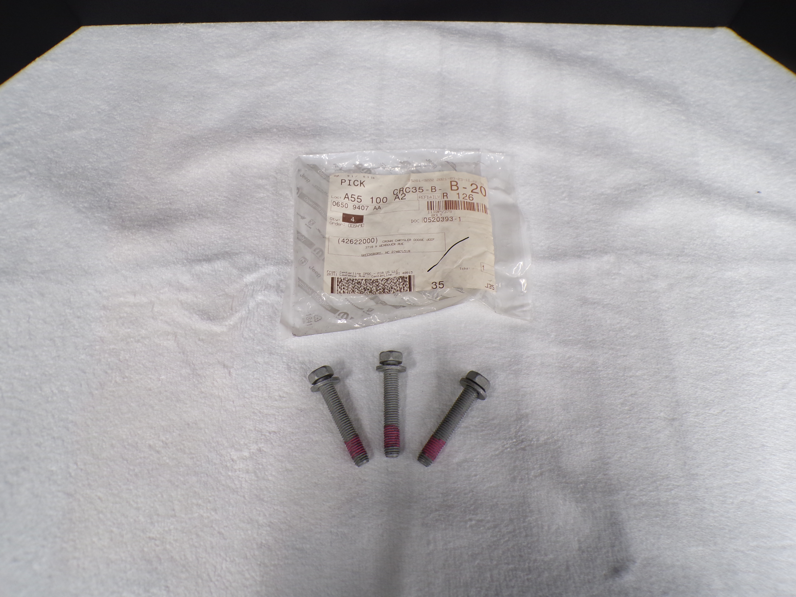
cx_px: 398
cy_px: 298
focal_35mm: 24
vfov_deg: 56.8
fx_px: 552
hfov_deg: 71.6
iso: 150
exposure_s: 1/34
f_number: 3
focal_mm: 4.3
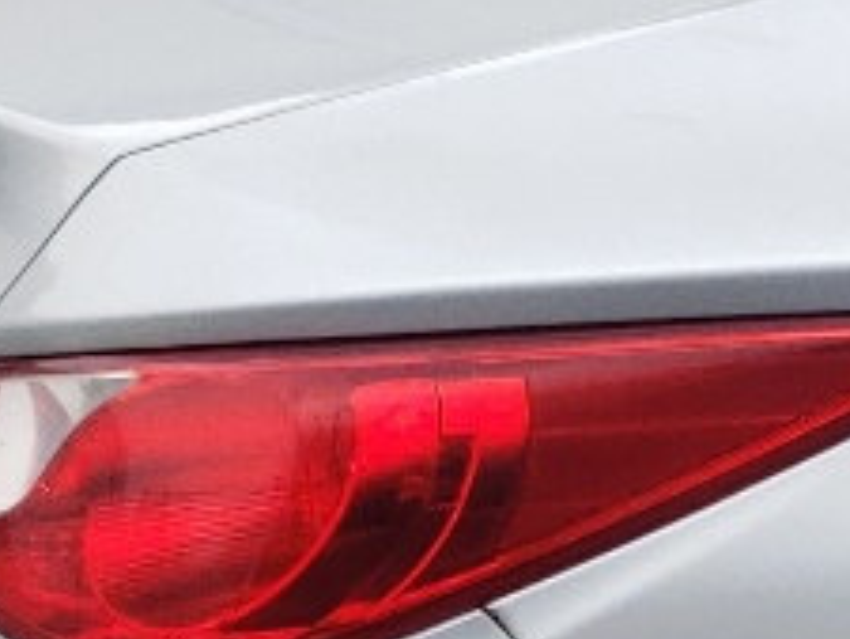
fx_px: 4545
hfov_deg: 8.9
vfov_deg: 8.0
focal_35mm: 185
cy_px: 628
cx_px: 2456
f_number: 1.5
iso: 50
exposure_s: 1/1000
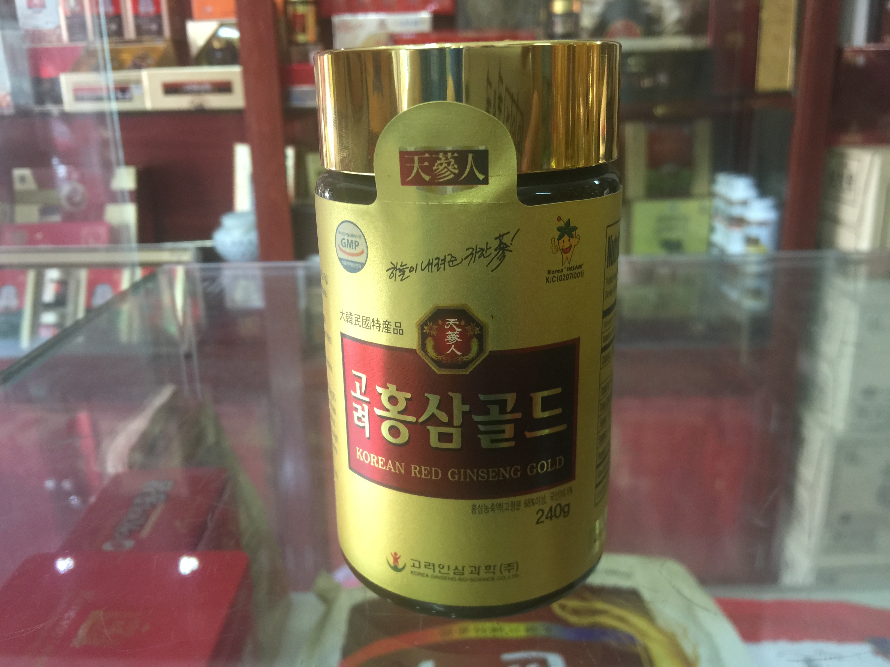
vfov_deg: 48.2
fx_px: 746
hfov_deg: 61.7
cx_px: 445
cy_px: 334
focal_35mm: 29
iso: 80
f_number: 2.2
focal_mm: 4.15
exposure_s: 1/17
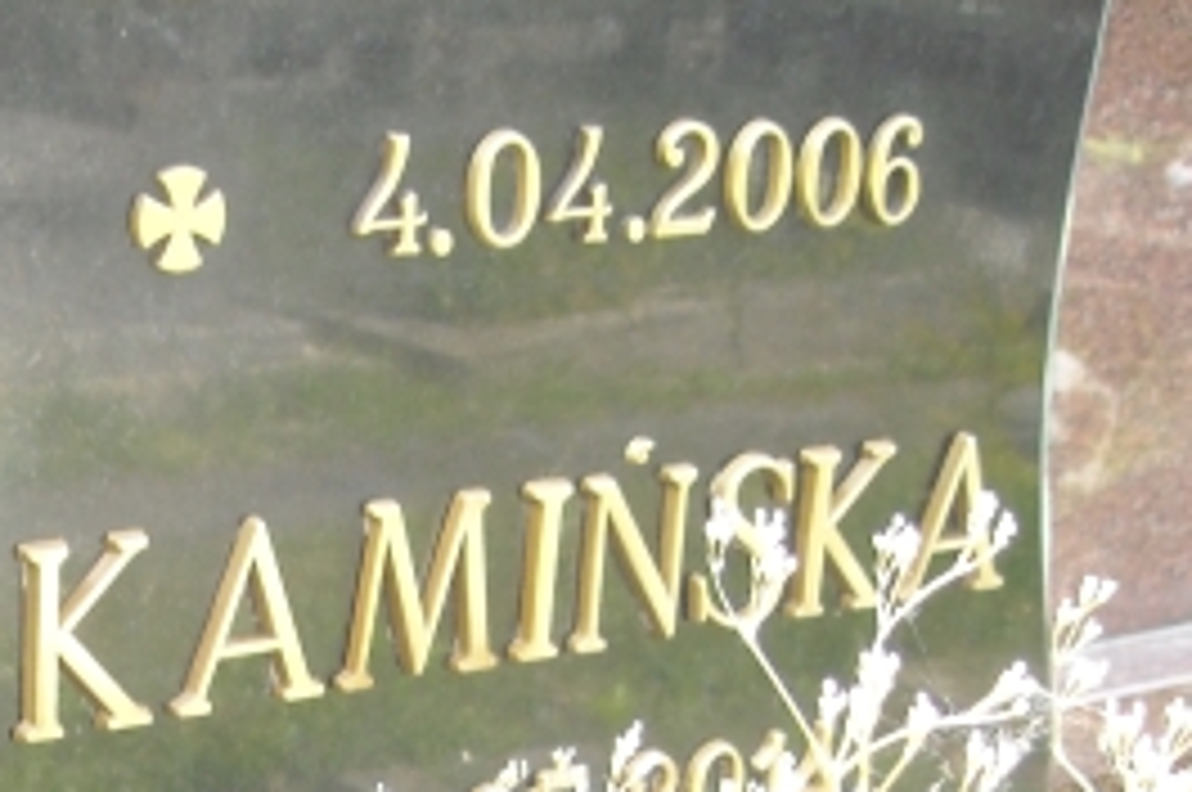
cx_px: -121
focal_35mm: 88
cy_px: 1066
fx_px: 2910
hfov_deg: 21.9
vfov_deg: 14.7
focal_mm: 5.7
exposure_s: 1/154
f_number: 2.8
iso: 141
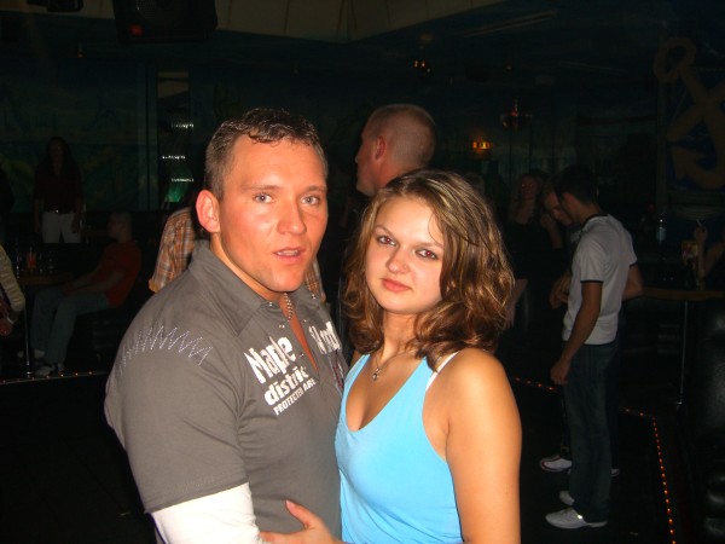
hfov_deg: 49.0
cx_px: 362
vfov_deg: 37.7
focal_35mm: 38
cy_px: 272
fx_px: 796
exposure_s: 1/60
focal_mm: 7.9
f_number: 2.8
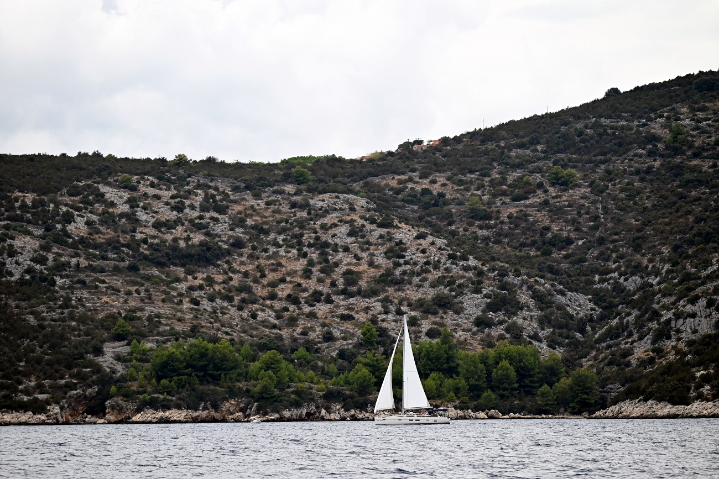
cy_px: 240
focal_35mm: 155
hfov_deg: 13.2
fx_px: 3096
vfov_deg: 8.9
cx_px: 360
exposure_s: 1/800
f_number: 4.8
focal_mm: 155
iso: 400
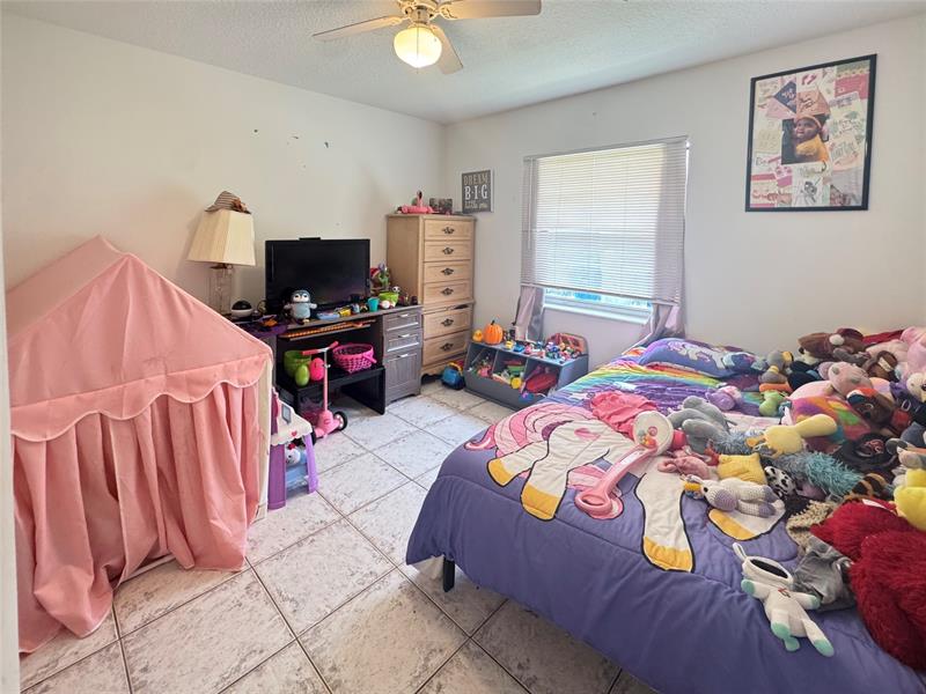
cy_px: 347
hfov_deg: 102.1
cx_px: 463
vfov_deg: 85.7
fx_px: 375
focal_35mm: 14
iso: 320
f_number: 2.2
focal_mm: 2.22
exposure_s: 1/60
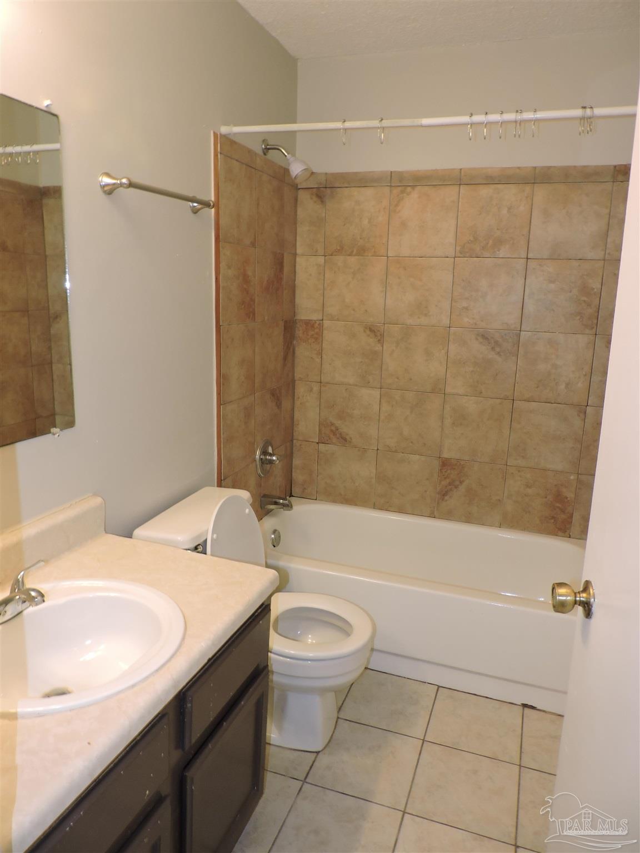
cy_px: 426
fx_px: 592
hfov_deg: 56.8
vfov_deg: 71.6
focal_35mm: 24
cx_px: 320
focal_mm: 4.3
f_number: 3
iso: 220
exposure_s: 1/40
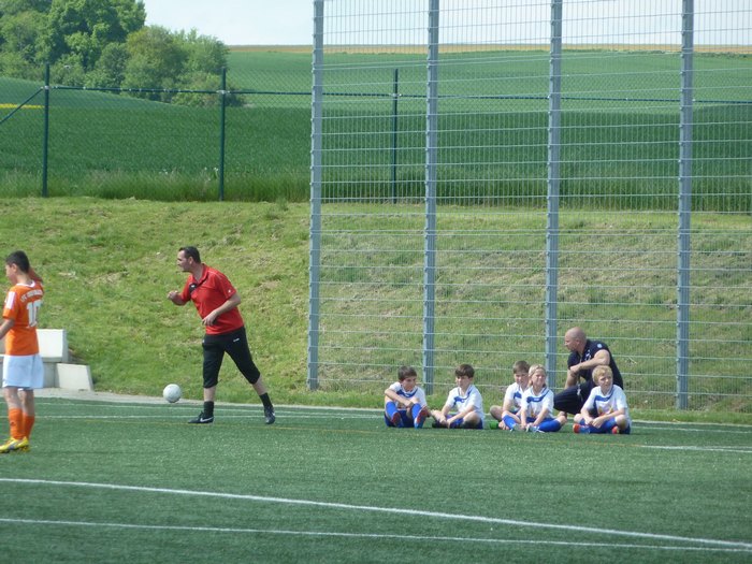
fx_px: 6517
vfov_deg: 5.0
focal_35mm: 300
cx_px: 376
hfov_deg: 6.6
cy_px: 282
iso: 160
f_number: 4.9
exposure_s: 1/320
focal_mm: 49.2
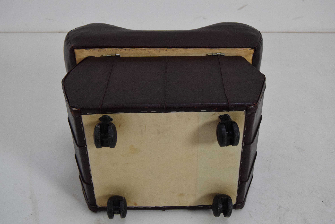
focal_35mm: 45
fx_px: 419
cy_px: 112
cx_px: 168
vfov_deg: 29.9
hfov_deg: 43.6
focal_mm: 30
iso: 1600
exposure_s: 1/125
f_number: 5.6
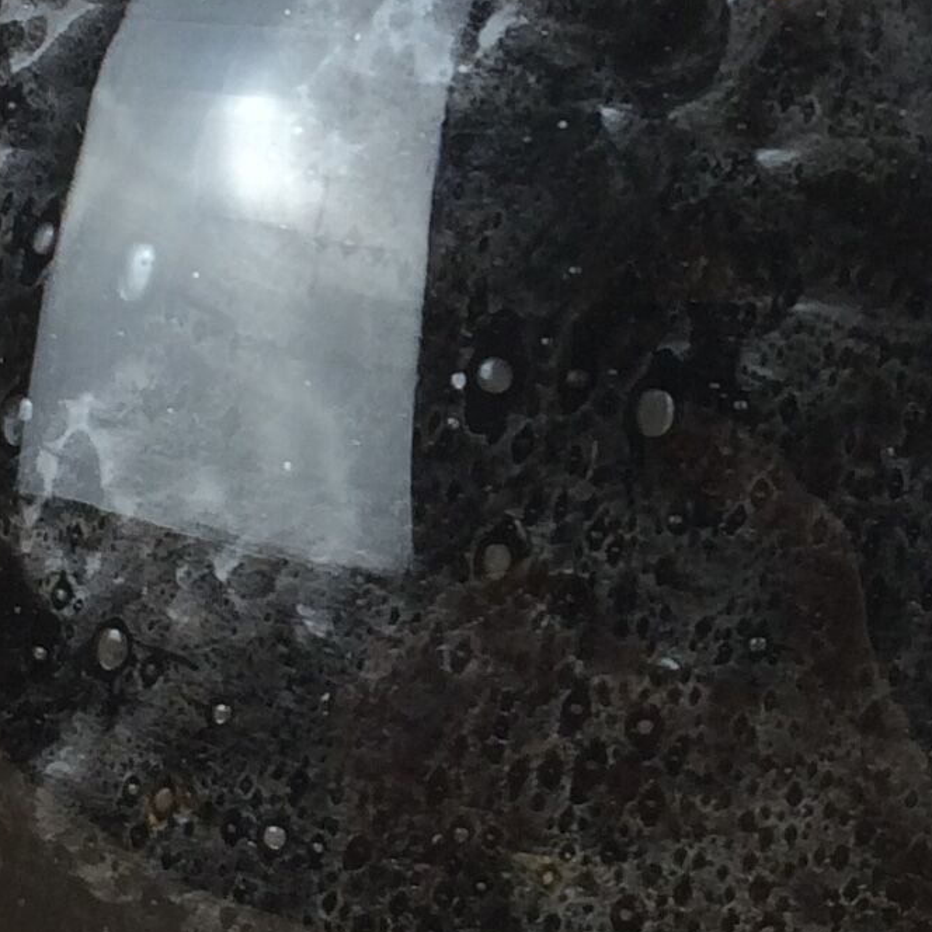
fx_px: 3838
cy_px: 98
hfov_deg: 13.8
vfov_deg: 13.7
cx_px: 762
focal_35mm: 126
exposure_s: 1/50
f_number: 2.2
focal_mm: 4.15
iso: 50
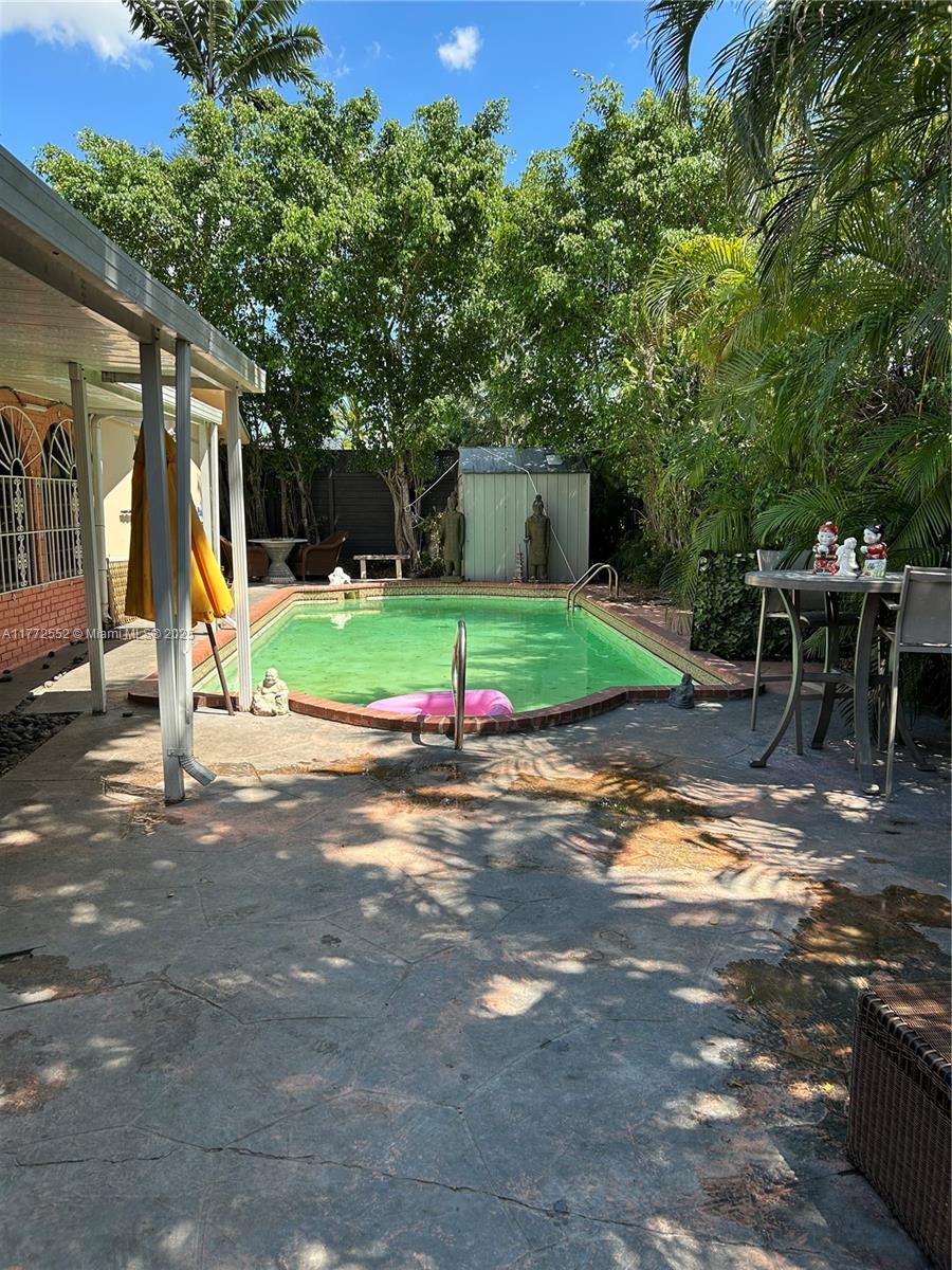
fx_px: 953
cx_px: 476
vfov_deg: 67.3
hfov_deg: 53.1
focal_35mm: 26
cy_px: 635
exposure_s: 1/1068
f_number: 1.5
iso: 50
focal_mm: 5.7
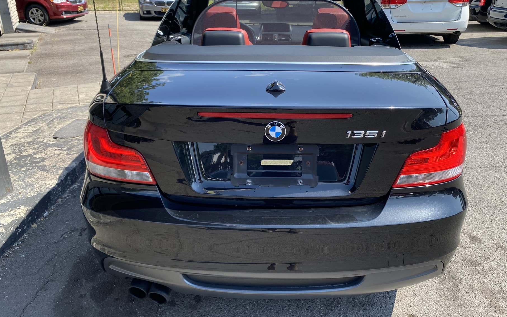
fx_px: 428
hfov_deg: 61.2
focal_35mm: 31
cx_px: 273
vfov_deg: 40.5
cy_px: 132
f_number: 1.8
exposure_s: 1/898
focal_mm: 4.25
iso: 32
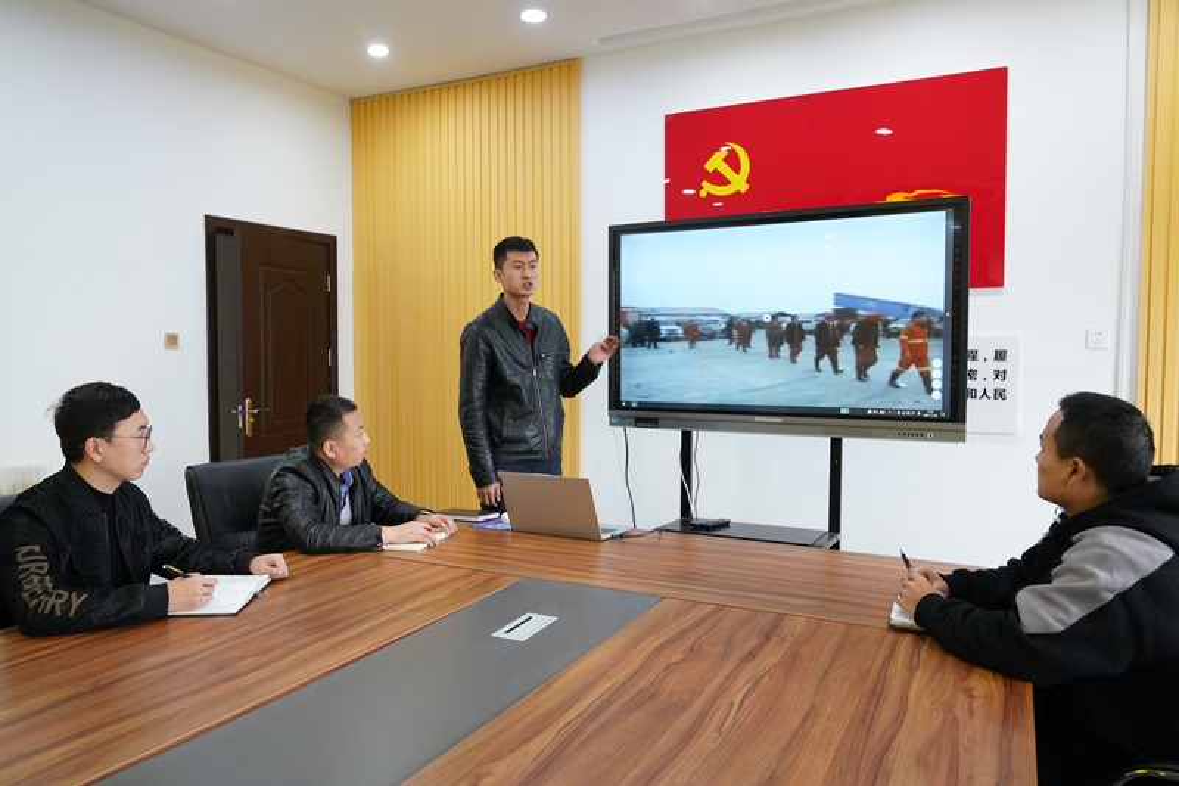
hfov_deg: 69.4
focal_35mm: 26
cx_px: 590
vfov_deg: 49.5
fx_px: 851
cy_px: 393
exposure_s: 1/50
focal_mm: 26
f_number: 6.3
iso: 2500
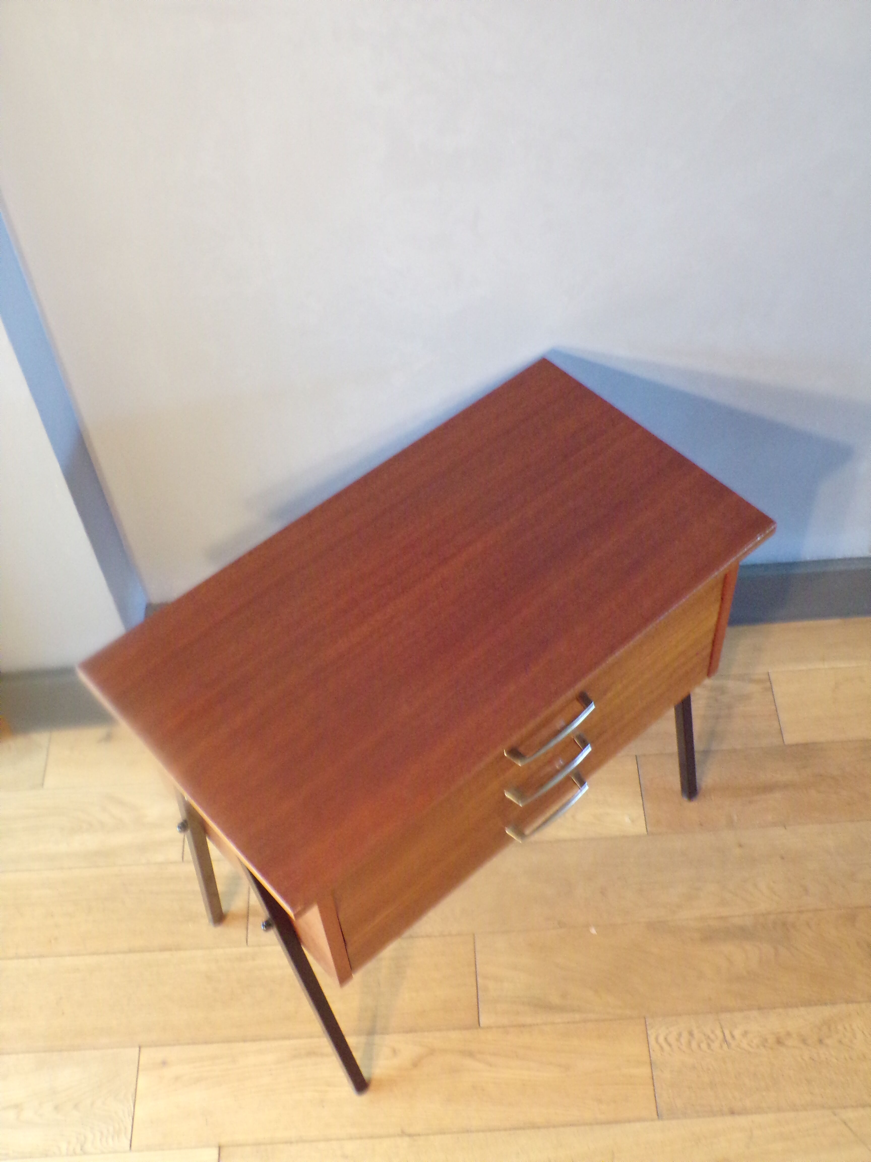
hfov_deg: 38.7
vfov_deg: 50.1
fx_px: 1241
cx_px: 436
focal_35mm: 37
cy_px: 581
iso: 560
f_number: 3.3
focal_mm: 6.6
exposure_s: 1/17
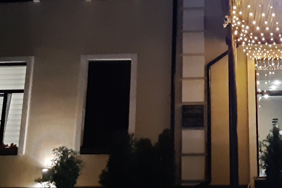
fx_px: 282
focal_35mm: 36
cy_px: 81
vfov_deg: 36.8
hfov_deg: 50.1
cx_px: 224
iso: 800
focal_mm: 1.42
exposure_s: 1/10
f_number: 2.2
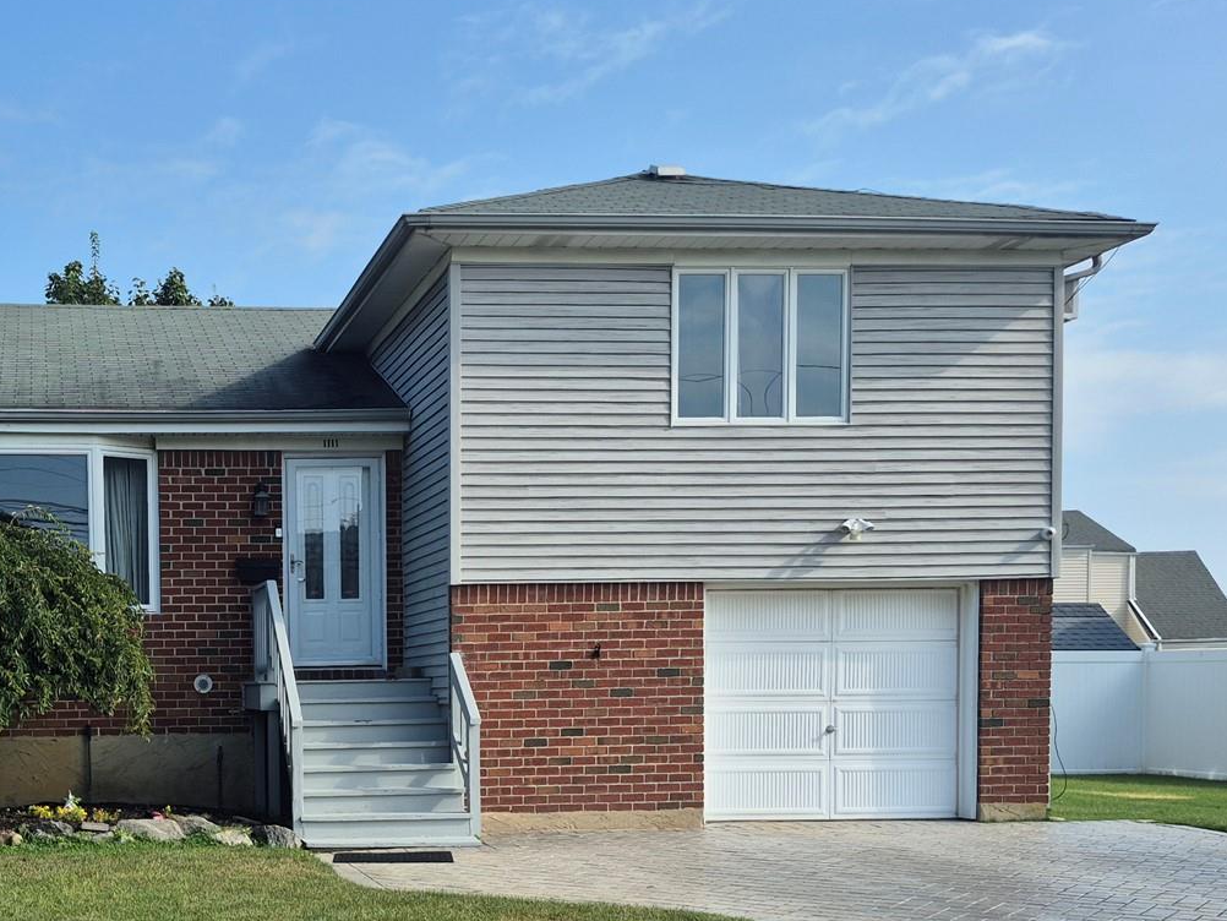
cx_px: 235
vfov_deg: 29.8
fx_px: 1666
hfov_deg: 38.8
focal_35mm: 47
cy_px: 805
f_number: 1.8
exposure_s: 1/1456
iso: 25
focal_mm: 5.4
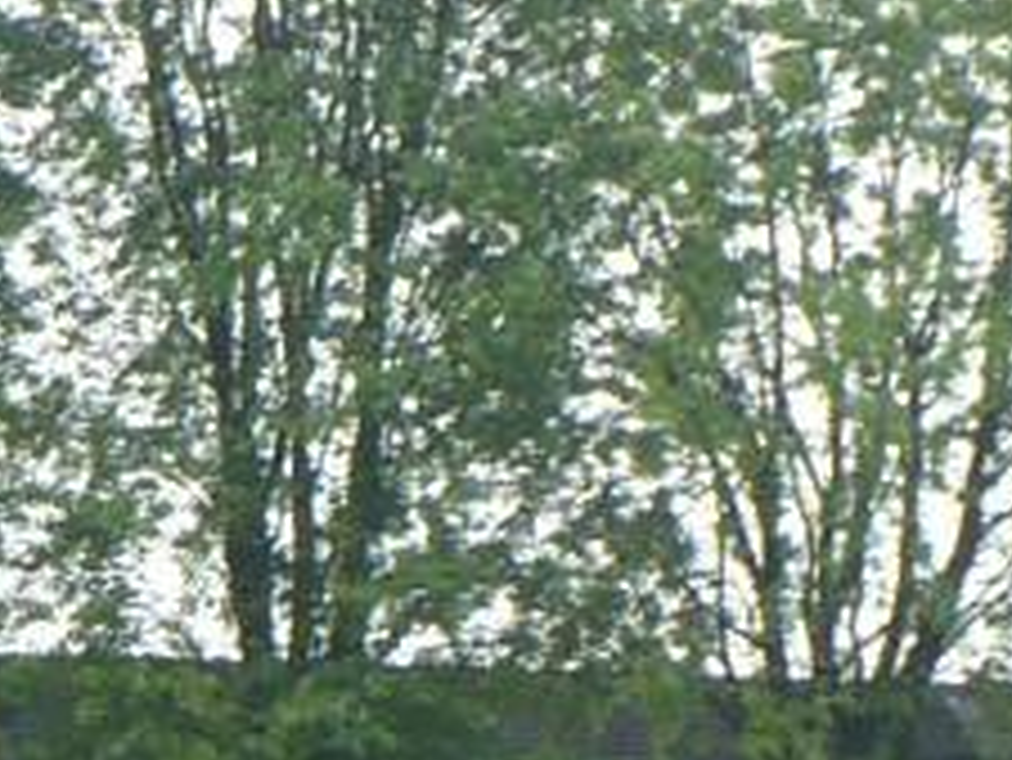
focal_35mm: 197
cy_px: 1354
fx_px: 5762
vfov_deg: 7.3
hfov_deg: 9.8
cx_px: -432
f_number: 2.8
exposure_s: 1/500
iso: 100
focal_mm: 6.1
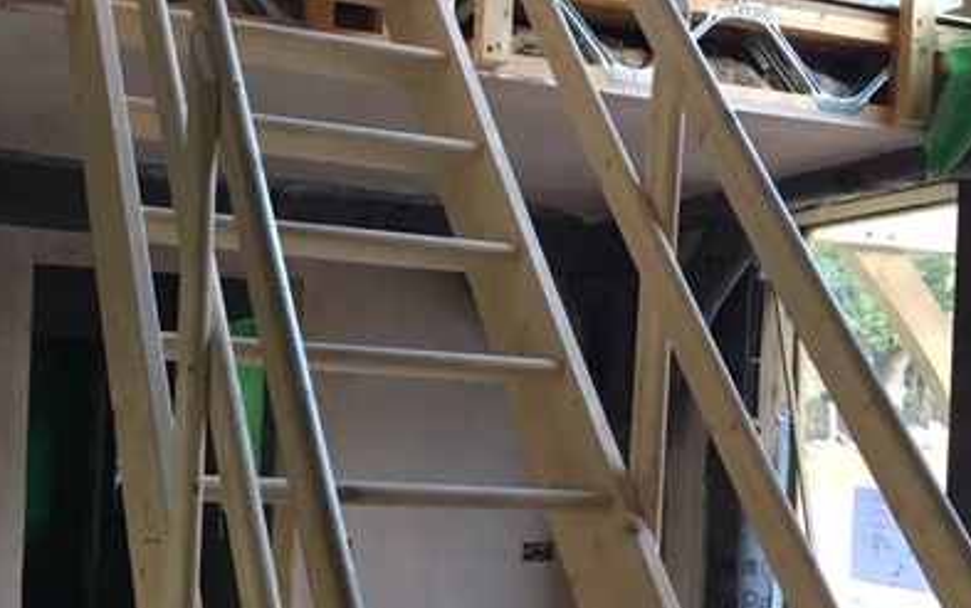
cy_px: 430
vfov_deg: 25.6
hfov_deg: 39.4
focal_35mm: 50
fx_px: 1324
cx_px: 267
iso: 200
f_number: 2.2
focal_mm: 4.15
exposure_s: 1/25
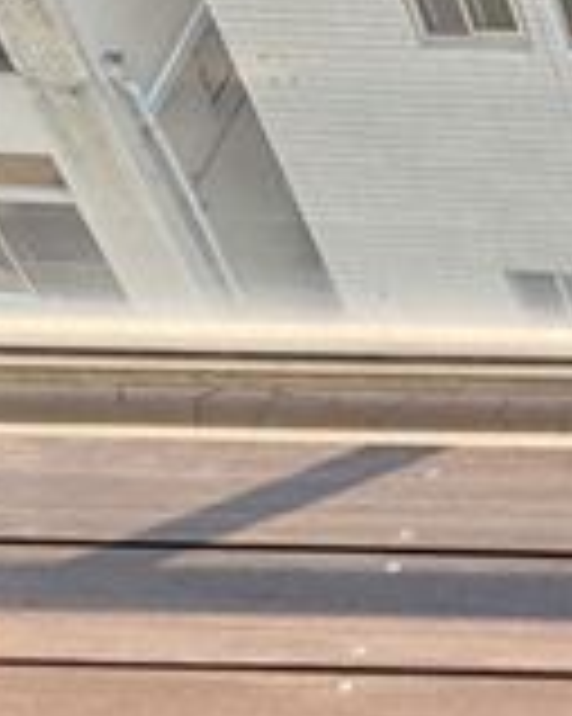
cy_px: 617
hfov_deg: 11.4
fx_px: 2330
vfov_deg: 17.3
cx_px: 1410
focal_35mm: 110
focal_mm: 3.99
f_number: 1.8
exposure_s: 1/252
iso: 20
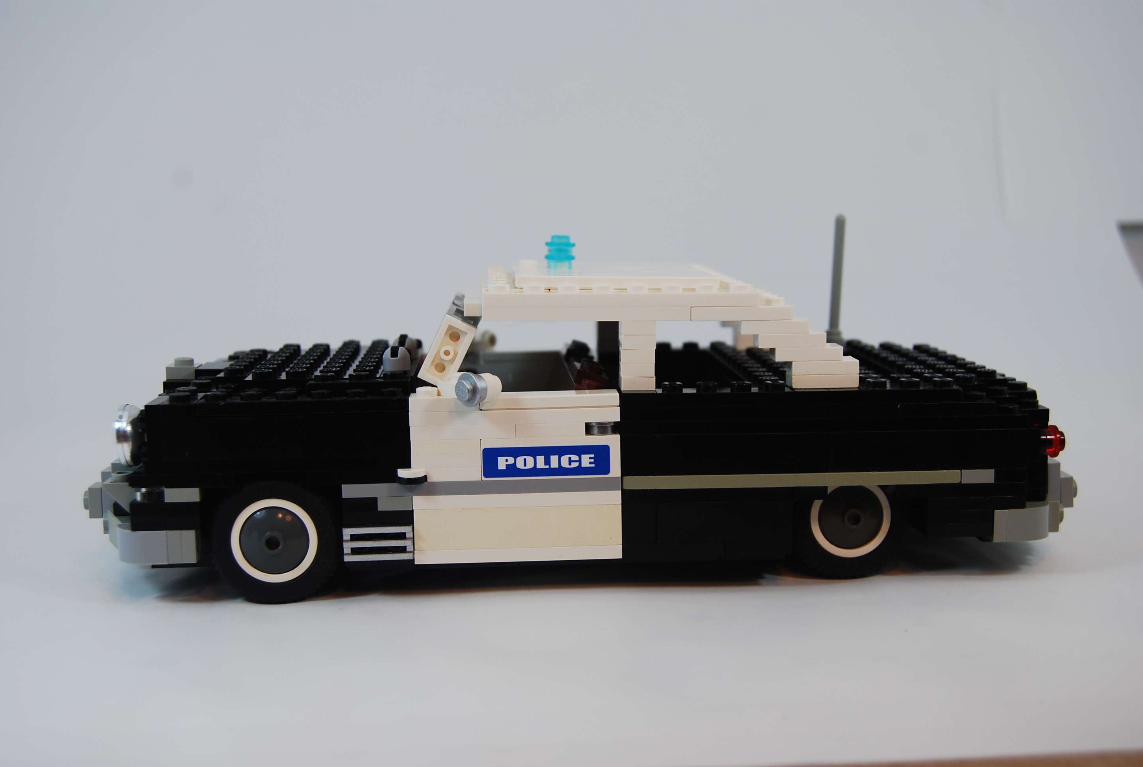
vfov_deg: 28.2
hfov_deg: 41.0
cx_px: 572
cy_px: 384
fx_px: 1527
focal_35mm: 48
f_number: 5.6
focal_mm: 32
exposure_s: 1/125
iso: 180
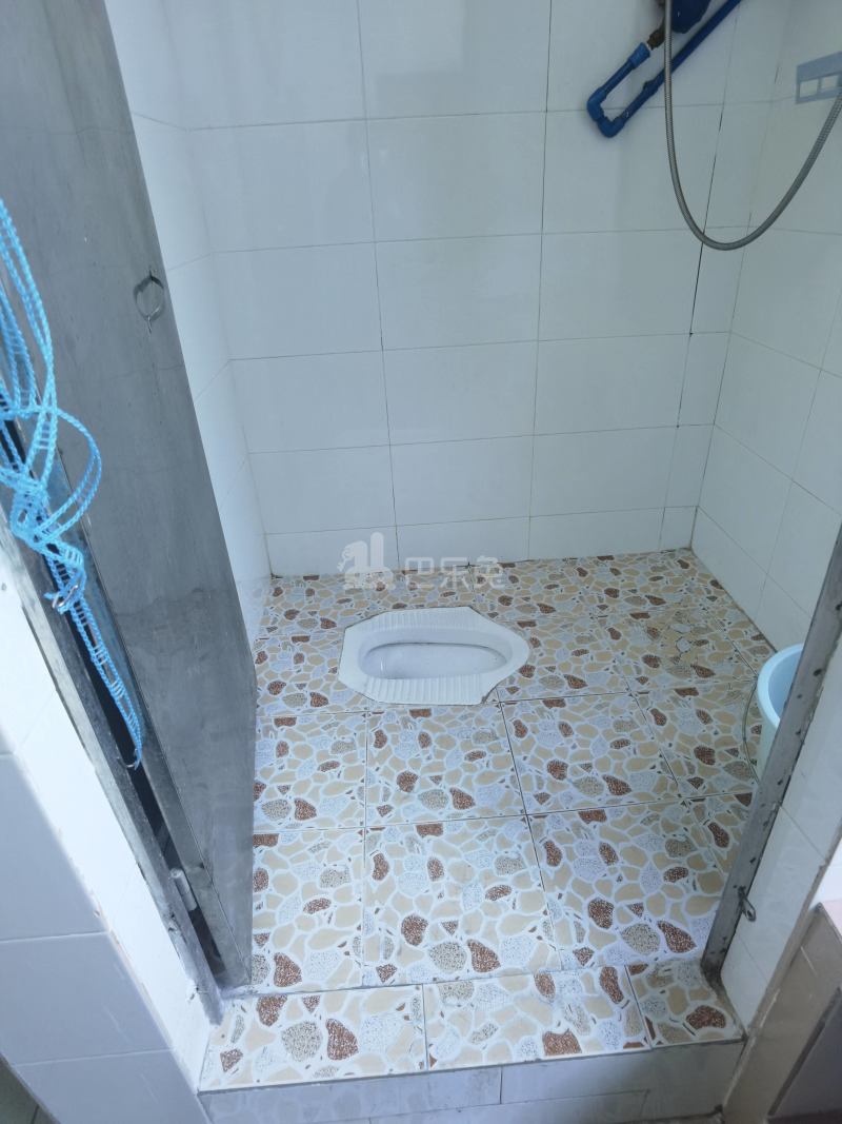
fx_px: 584
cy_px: 562
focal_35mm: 18
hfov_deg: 71.6
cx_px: 421
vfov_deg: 87.8
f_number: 1.8
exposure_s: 1/33.3
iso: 400
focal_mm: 4.4
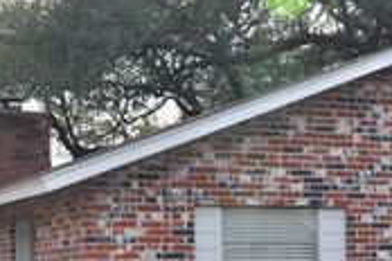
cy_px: 256
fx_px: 1219
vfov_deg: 12.1
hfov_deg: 18.2
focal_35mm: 112
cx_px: 255
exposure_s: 1/320
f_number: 9
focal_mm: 26
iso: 200
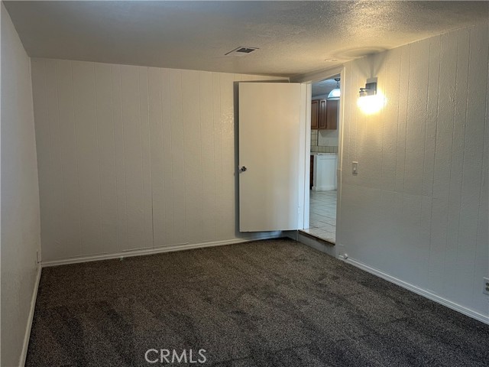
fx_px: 367
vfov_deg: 53.1
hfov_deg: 67.3
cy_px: 184
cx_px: 244
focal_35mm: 26
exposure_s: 1/60
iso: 160
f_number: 1.6
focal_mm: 5.1
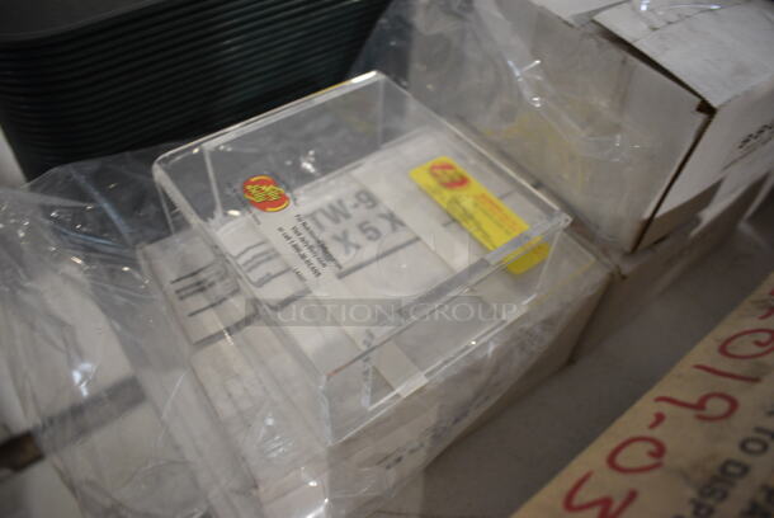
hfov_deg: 67.3
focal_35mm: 27
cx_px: 387
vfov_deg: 48.0
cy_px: 259
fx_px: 581
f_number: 4
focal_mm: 18
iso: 1400
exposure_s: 1/60
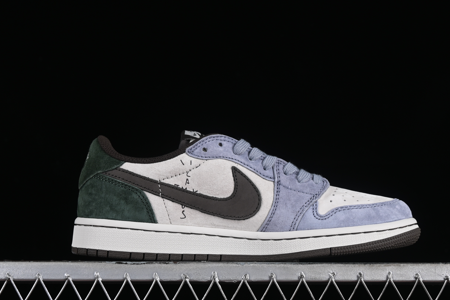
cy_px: 158
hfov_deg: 23.9
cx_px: 247
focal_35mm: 85
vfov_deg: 16.1
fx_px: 1063
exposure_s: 1/80
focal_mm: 50
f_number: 8
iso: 160
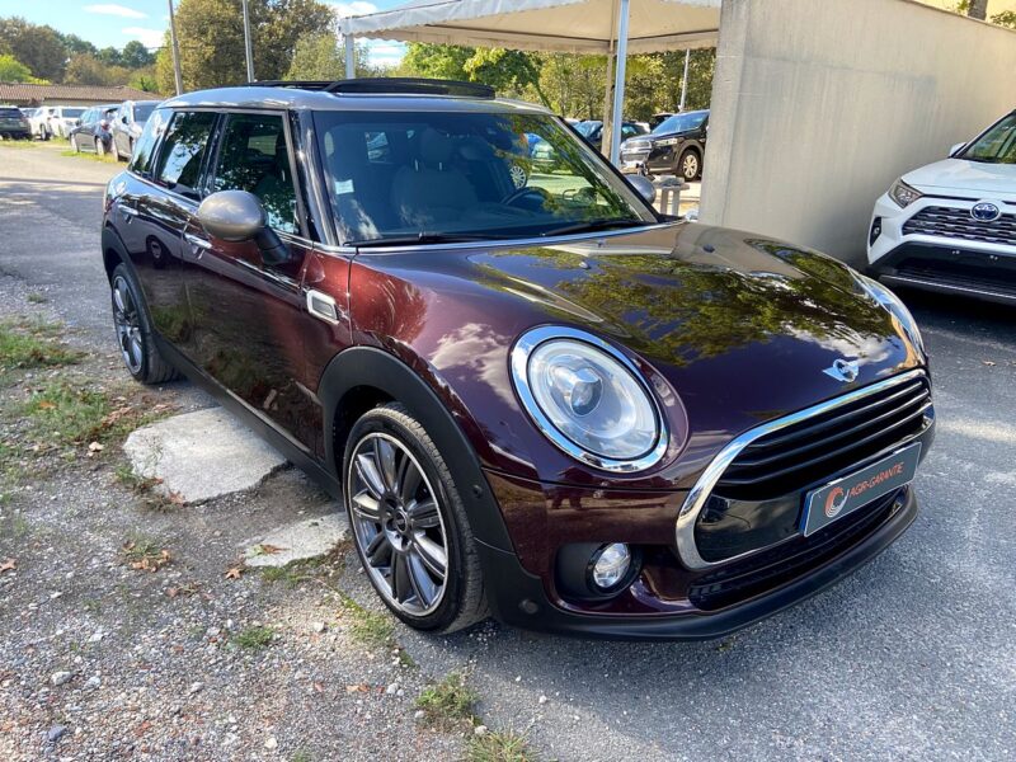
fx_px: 763
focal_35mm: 26
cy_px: 381
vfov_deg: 53.1
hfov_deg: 67.3
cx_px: 508
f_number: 1.8
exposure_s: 1/398
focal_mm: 4.25
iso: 32
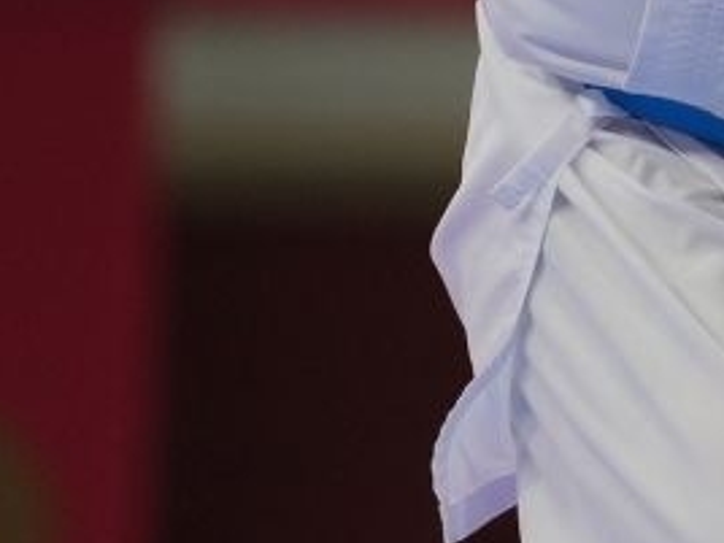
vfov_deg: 1.2
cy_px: -443
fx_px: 26981
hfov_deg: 1.5
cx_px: 1434
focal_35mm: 1290
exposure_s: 1/1000
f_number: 2.8
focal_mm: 200
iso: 500
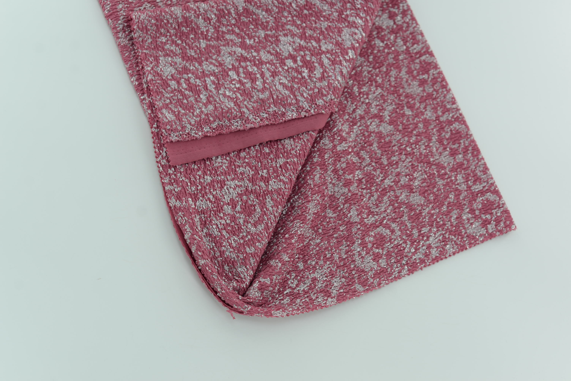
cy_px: 190
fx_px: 793
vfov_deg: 27.0
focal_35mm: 50
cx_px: 286
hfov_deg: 39.6
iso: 100
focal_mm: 50
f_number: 4
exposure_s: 1/200
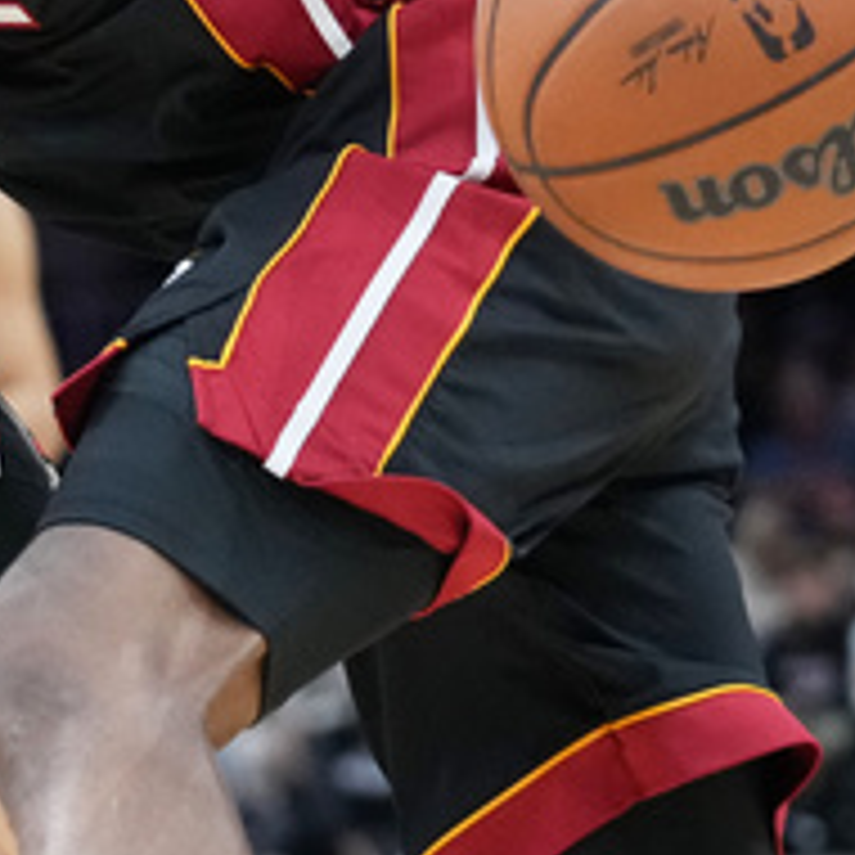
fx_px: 8942
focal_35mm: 320
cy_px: 128
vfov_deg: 5.5
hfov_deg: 5.4
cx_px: -387
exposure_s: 1/2000
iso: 5000
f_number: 3.2
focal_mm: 70
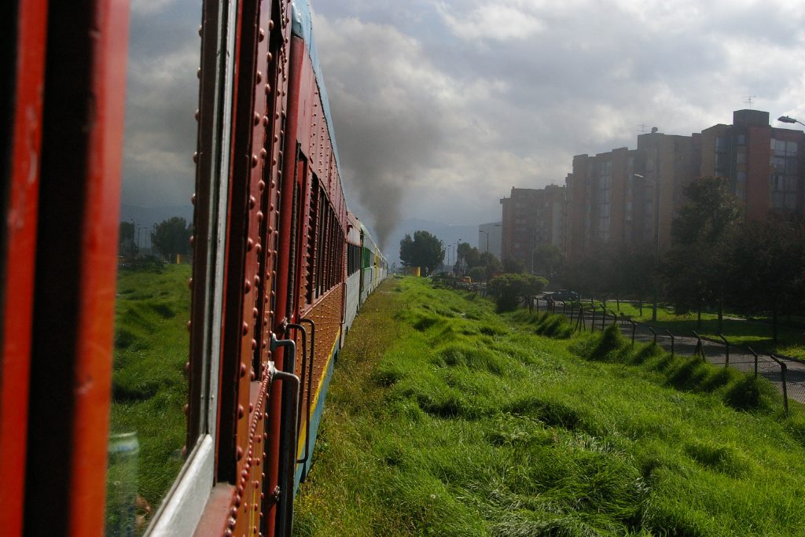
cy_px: 268
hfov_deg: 42.3
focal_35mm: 46
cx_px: 402
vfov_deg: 29.0
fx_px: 1040
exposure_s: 1/750
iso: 800
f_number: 13
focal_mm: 31
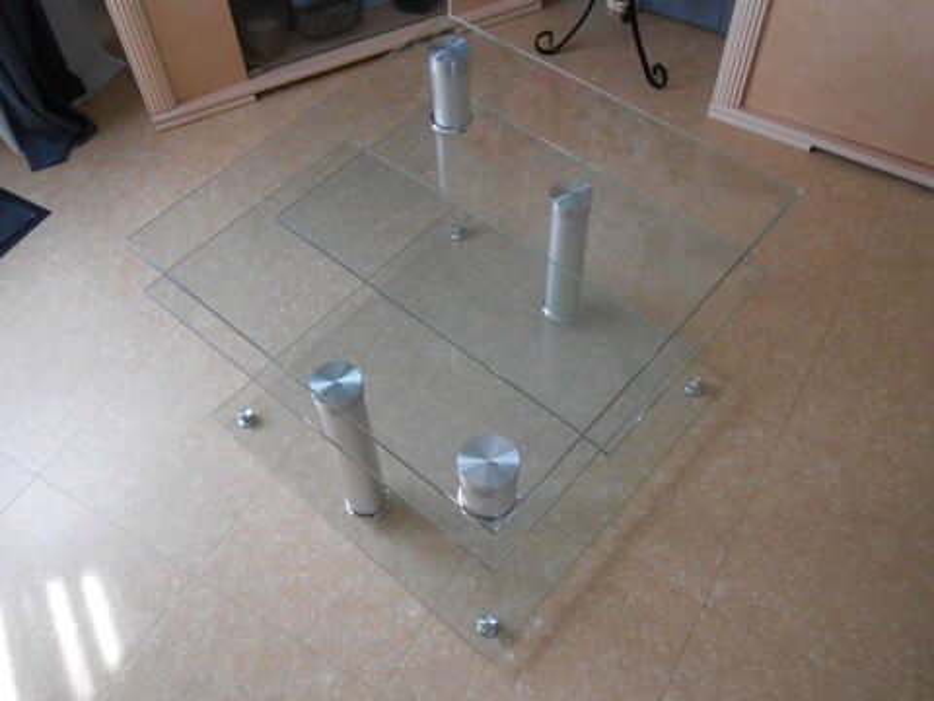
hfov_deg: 54.0
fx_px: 917
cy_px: 350
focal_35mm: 34
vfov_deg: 41.8
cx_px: 467
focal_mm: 6
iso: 400
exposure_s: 1/160
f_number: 3.9
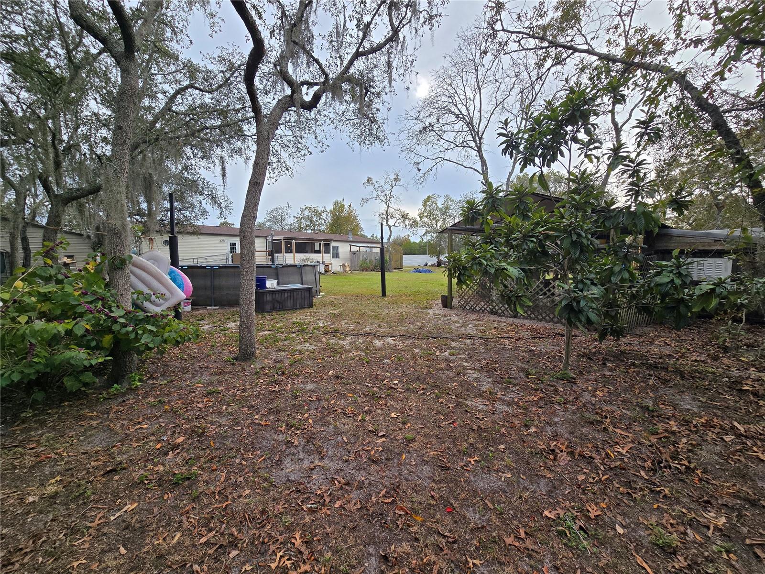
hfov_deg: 106.2
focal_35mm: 13
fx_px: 287
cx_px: 382
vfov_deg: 89.9
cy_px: 287
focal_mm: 2.2
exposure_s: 1/814
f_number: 2.2
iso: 50
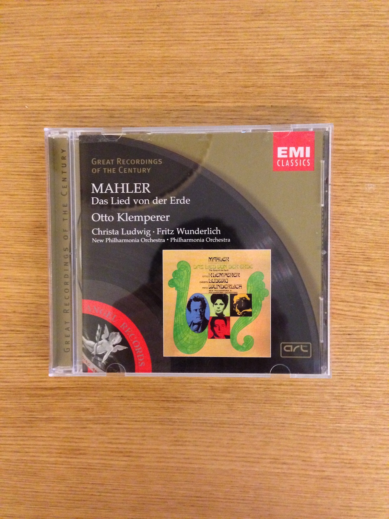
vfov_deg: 55.4
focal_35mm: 33
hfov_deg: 42.9
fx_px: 494
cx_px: 194
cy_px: 260
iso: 800
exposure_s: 1/15
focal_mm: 4.13
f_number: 2.4
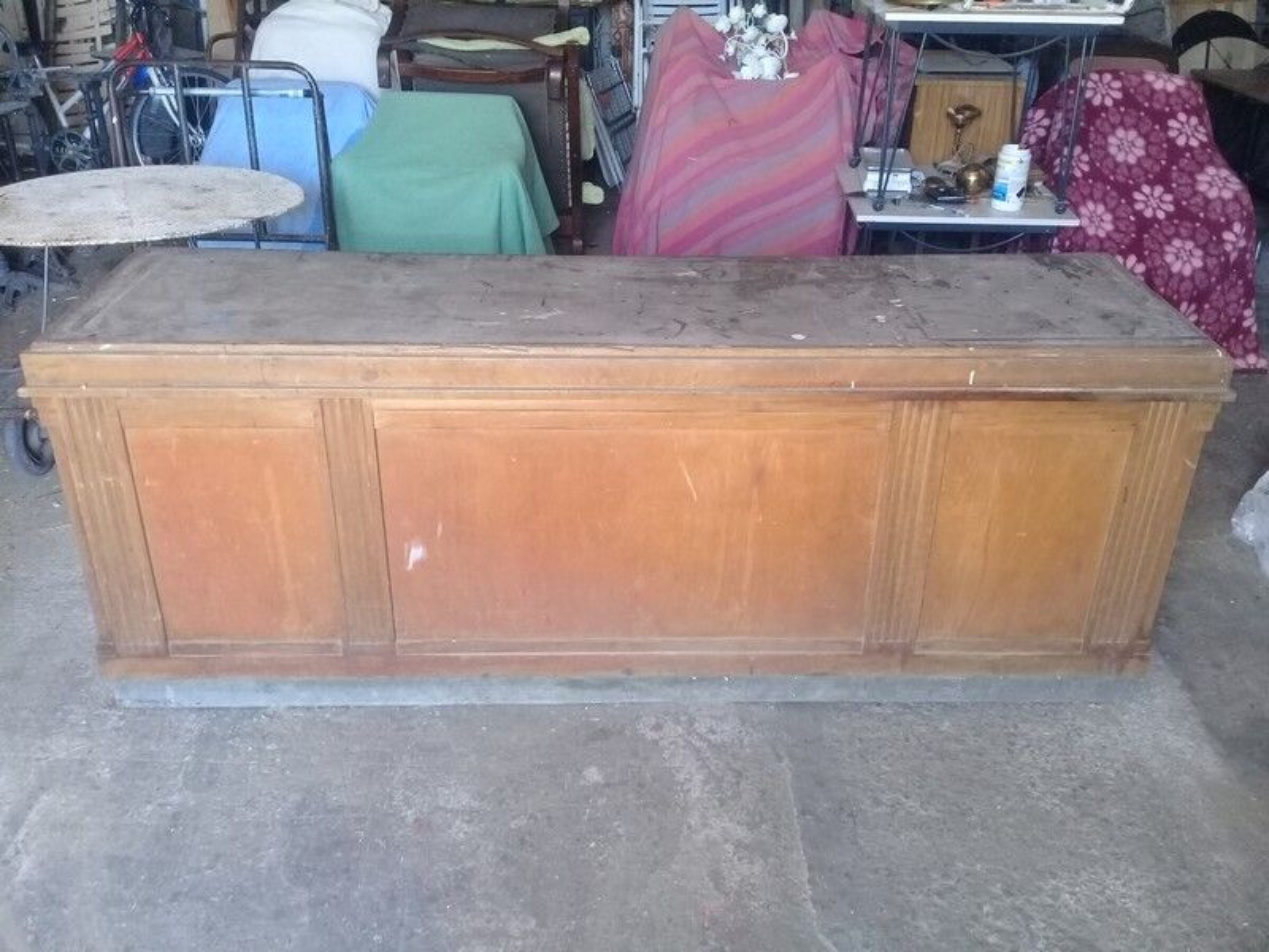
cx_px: 634
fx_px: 1136
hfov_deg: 58.4
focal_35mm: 31
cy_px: 476
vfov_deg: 45.4
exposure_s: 1/33
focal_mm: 3.3
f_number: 2.2
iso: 200
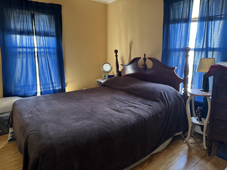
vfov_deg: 56.8
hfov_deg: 71.6
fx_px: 157
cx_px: 114
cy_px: 85
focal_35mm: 24
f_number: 1.78
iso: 800
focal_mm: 6.76
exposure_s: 1/52
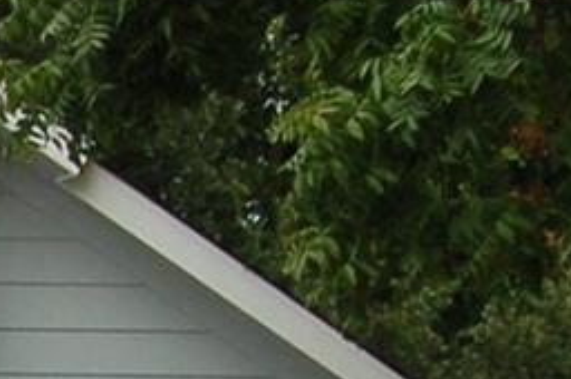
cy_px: 1022
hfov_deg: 5.8
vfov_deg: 4.0
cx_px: -990
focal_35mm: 336
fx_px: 5323
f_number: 9
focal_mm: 28
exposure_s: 1/125
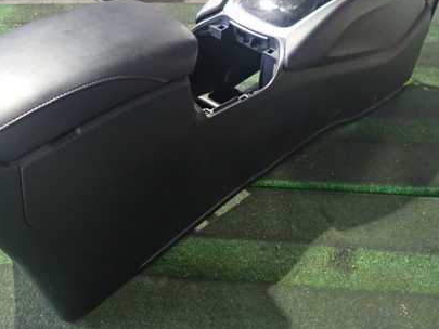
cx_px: 166
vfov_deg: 38.6
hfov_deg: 49.7
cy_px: 144
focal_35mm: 37
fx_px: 469
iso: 800
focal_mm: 4.5
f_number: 2
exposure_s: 1/20
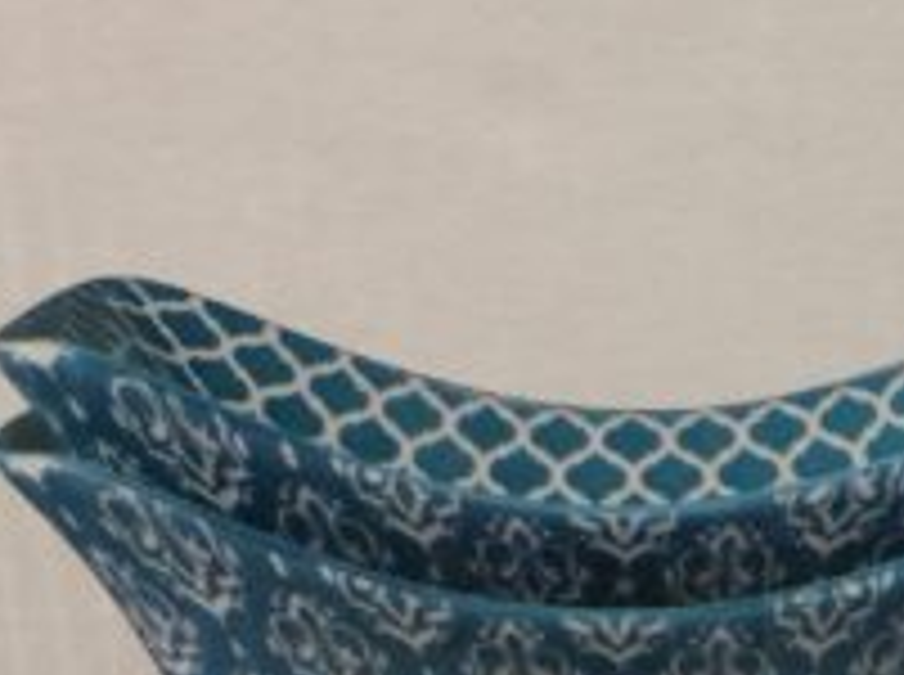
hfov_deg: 16.1
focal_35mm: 111
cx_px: 1408
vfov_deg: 13.2
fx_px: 2894
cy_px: 608
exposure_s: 1/30
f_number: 2.2
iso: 160
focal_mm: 4.15
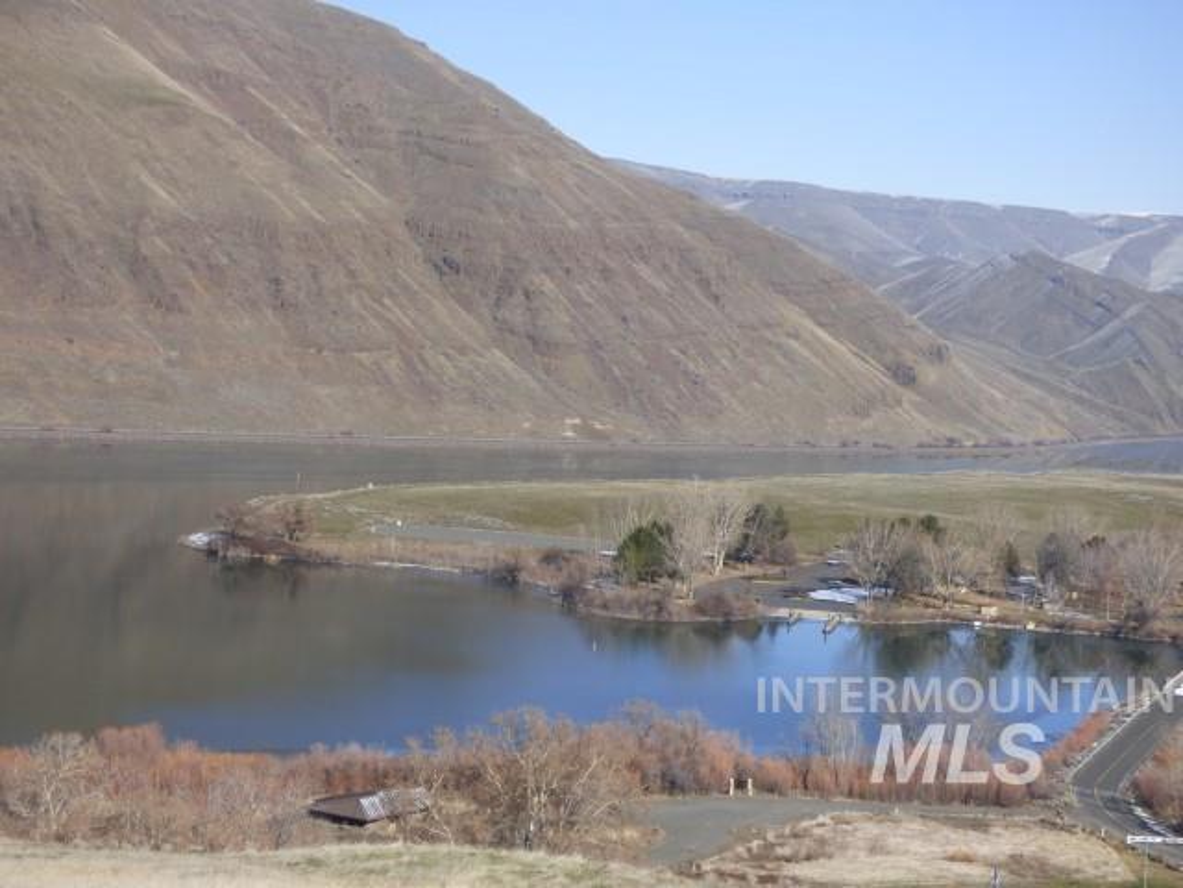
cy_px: 444
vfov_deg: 21.3
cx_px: 592
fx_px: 2358
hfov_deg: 28.2
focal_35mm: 69
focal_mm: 11.76
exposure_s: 1/800
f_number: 4.2
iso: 100
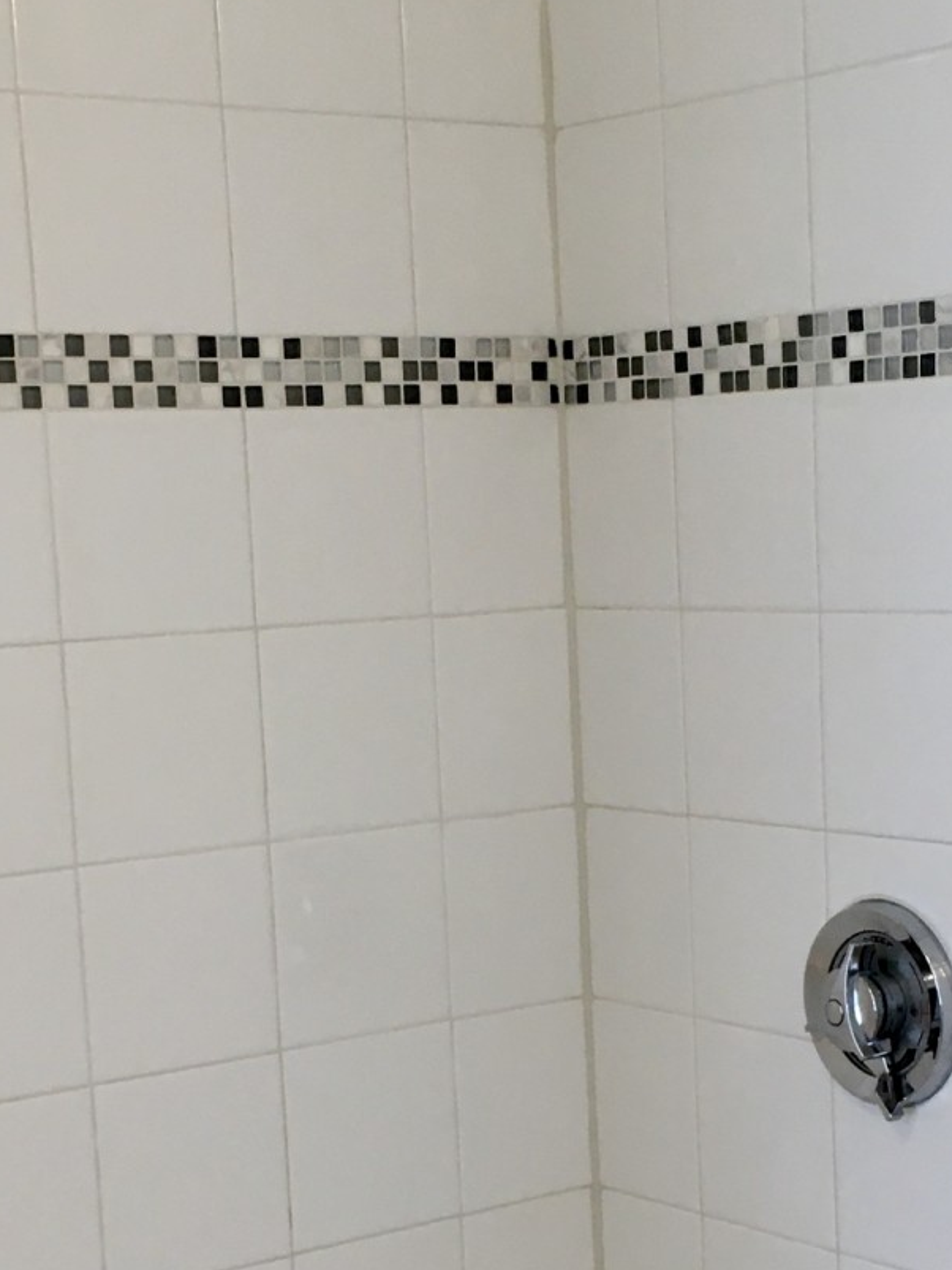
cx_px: 617
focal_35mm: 74
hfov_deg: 19.8
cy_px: 944
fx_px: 2714
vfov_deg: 26.0
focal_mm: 4.15
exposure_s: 1/40
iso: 32
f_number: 2.2
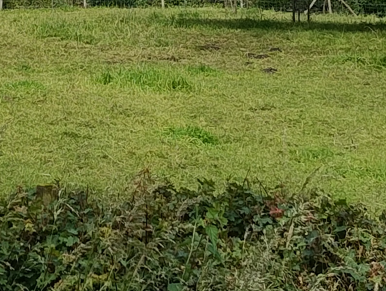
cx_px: 26
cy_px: -332
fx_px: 1385
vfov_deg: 10.7
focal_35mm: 124
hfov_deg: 15.6
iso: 100
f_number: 1.8
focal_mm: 5.56
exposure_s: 1/926
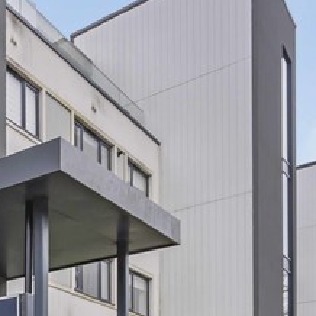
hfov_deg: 23.4
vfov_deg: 24.0
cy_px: 443
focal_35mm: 60
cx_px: -149
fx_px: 620
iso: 320
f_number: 9
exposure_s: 1/25
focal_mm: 15
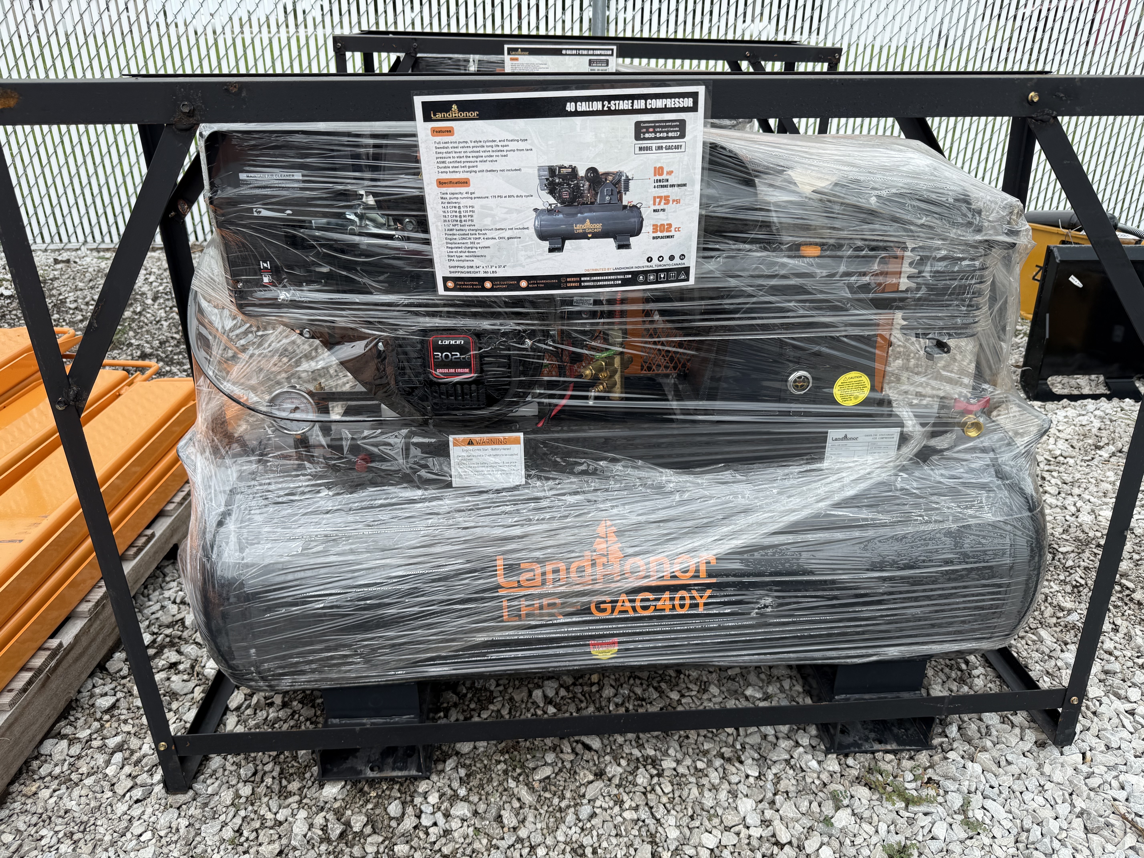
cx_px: 572
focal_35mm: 24
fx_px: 793
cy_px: 429
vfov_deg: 56.8
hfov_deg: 71.6
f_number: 1.78
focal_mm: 6.76
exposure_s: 1/1522
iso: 80
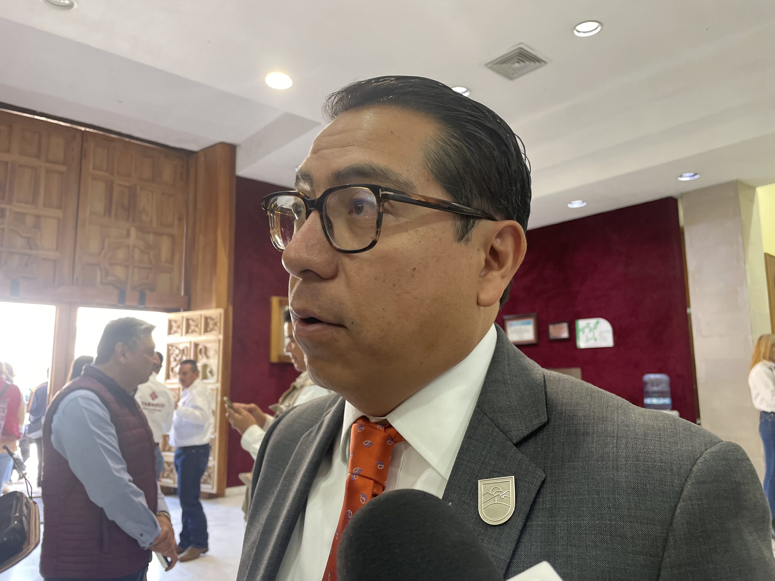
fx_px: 582
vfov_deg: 53.1
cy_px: 290
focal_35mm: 26
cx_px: 388
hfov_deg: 67.3
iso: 200
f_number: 1.6
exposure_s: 1/60
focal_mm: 4.2
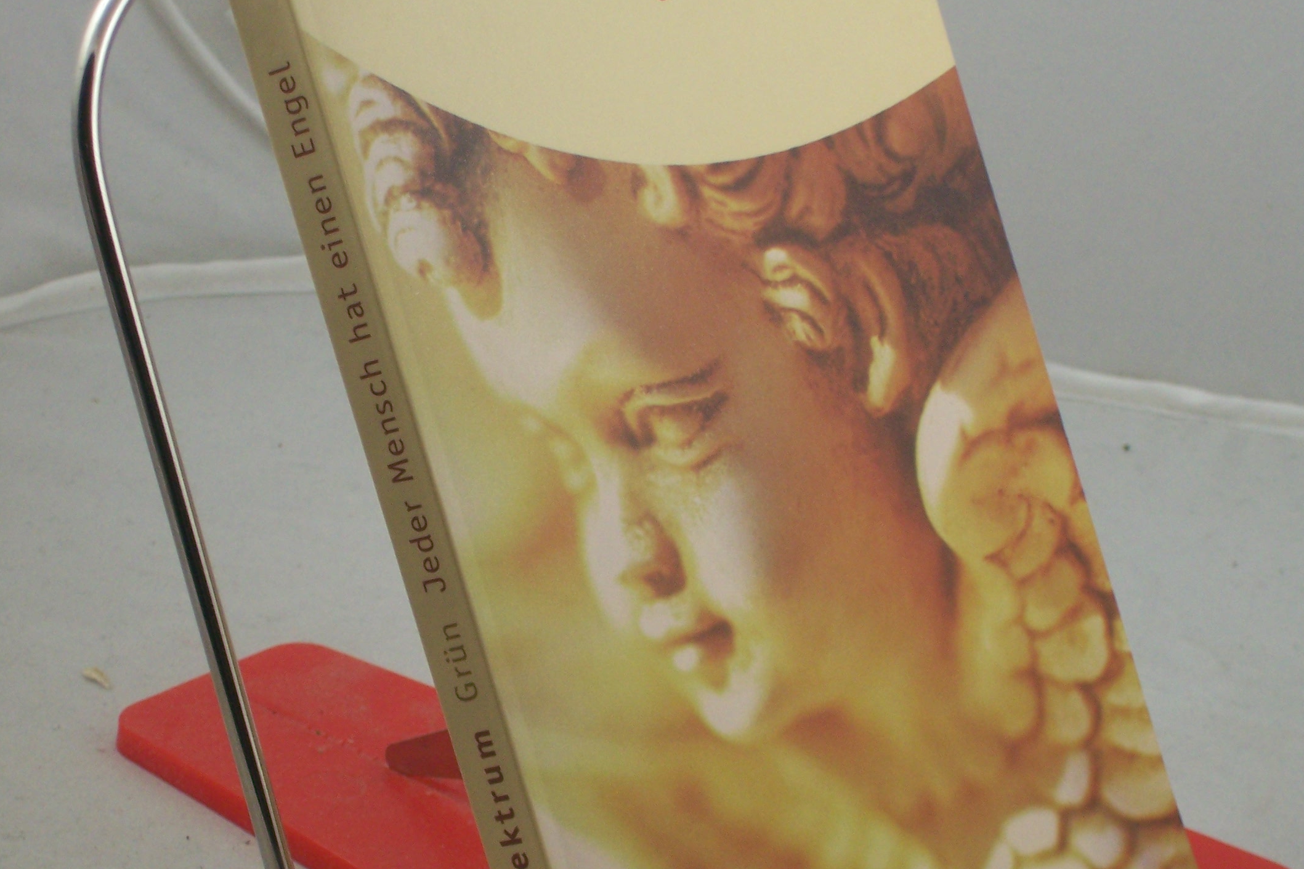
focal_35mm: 142
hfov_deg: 14.5
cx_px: 654
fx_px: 5143
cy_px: 510
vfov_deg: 9.7
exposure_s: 1/100
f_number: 4.6
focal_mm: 16.8
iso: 125
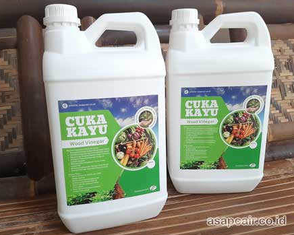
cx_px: 136
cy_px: 116
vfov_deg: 50.0
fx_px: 252
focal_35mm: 29
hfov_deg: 60.4
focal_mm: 3.93
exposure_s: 1/20
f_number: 1.7
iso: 400
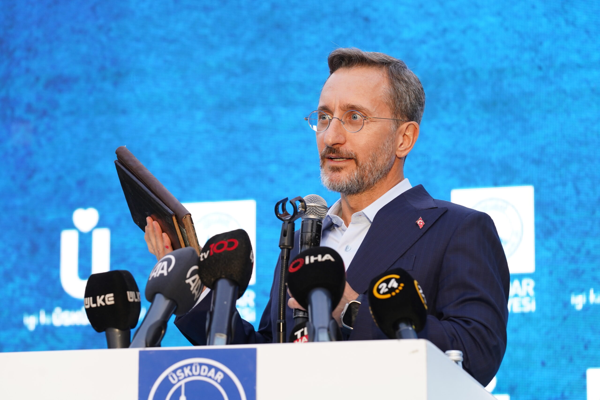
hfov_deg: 13.0
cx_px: 300
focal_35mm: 158
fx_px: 2633
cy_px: 200
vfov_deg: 8.7
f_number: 5
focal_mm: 158
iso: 800
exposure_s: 1/100
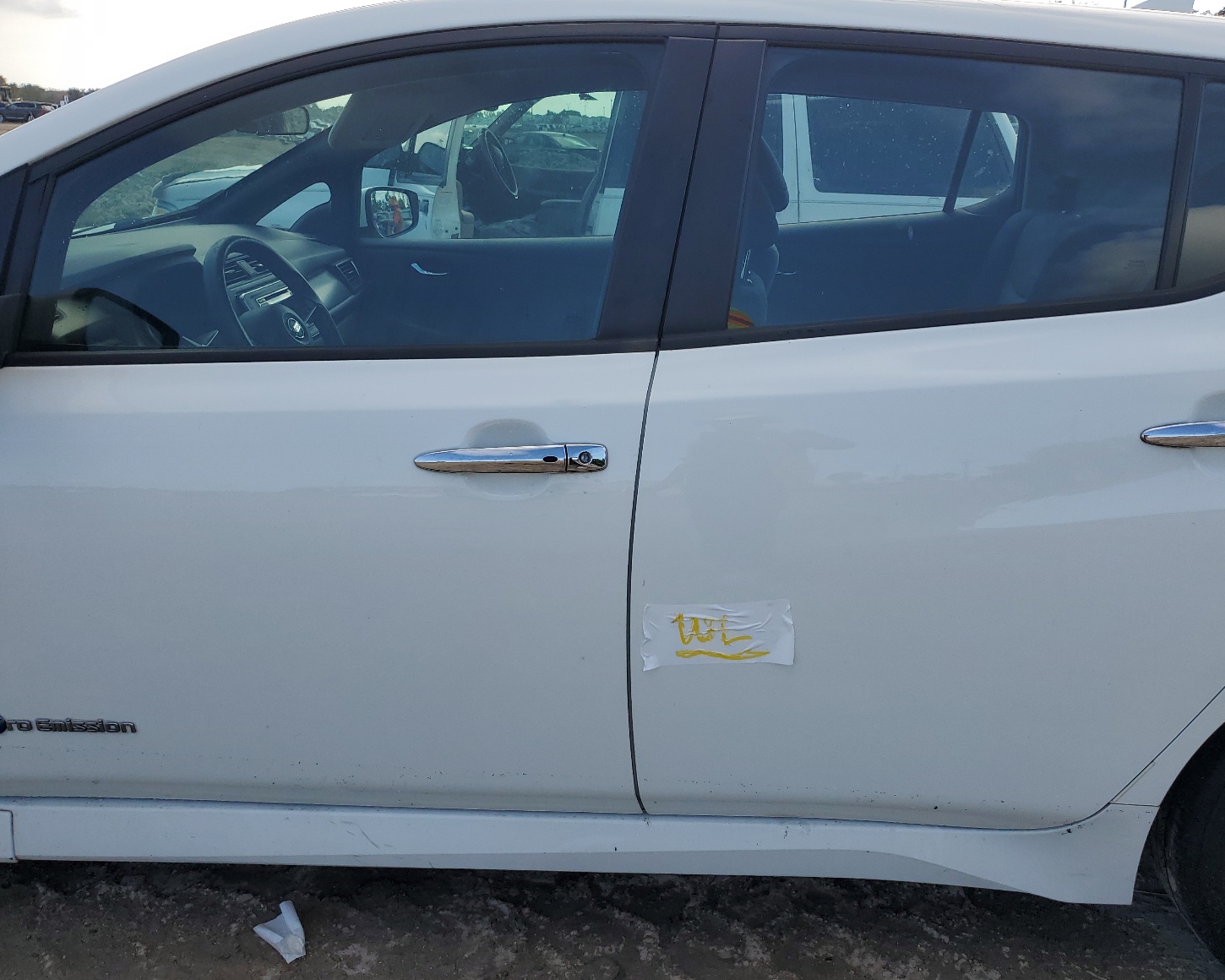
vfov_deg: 51.5
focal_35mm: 28
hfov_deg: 62.1
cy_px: 503
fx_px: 1015
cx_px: 674
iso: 50
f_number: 1.5
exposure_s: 1/2500
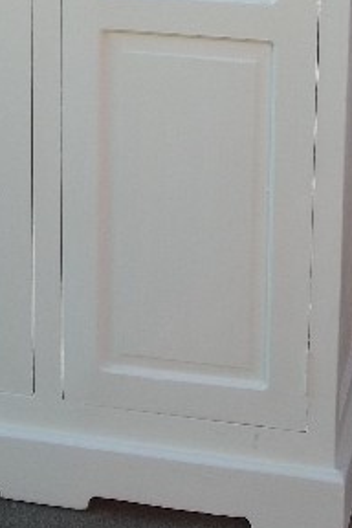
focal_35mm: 111
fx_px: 1628
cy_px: -177
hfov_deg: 12.3
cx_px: 84
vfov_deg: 17.2
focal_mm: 6.5
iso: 64
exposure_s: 1/500
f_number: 3.1
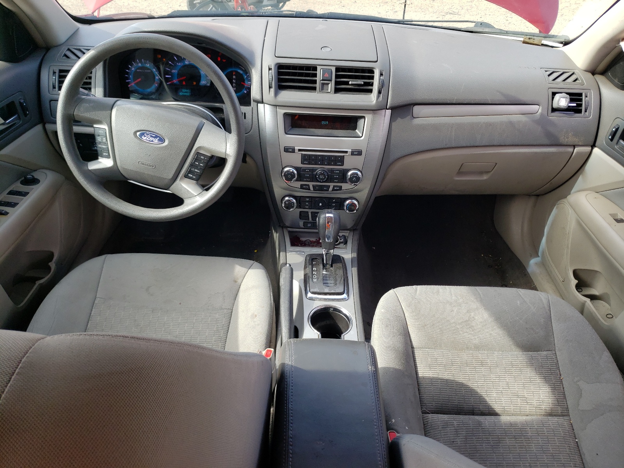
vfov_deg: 53.1
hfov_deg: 67.3
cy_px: 234
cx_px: 312
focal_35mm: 26
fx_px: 469
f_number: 1.5
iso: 50
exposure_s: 1/213
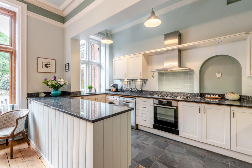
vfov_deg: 73.8
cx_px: 126
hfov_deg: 96.7
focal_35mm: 16
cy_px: 84
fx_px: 112
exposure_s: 1/8
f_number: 8
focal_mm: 16
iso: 100
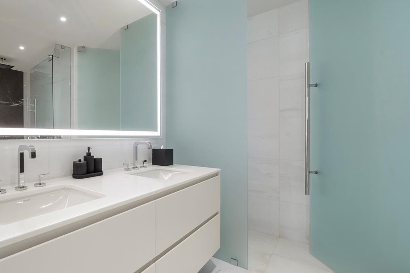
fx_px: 205
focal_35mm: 18
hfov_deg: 84.2
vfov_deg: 67.3
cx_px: 113
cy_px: 129
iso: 320
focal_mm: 12
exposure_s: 1/160
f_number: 8
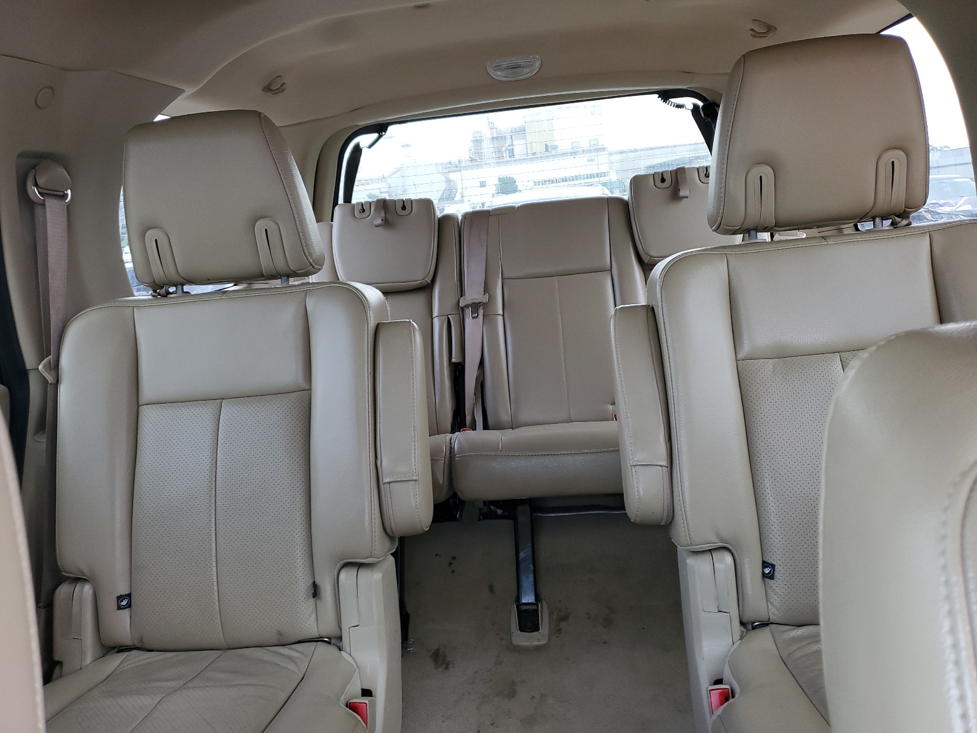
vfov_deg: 53.1
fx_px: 734
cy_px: 366
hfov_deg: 67.3
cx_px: 488
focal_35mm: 26
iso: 80
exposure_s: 1/120
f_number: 1.5
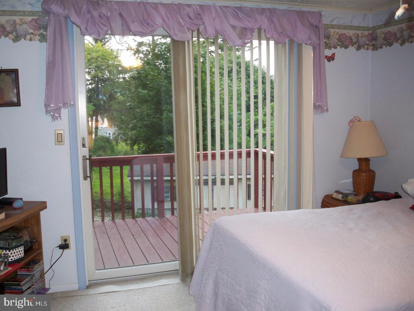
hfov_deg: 52.6
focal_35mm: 35
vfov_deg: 40.7
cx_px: 207
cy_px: 156
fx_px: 419
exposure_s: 1/30
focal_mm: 6.3
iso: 200
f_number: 3.1
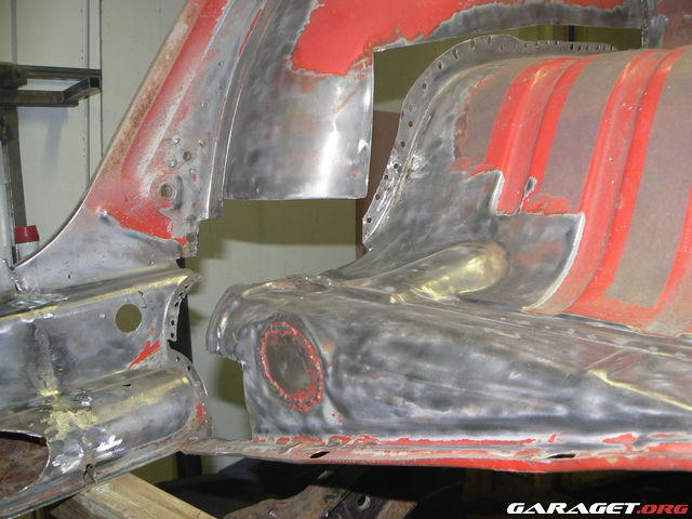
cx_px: 346
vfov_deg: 39.7
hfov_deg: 51.4
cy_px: 260
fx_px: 720
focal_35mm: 36
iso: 100
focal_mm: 6
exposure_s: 1/30
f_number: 2.8
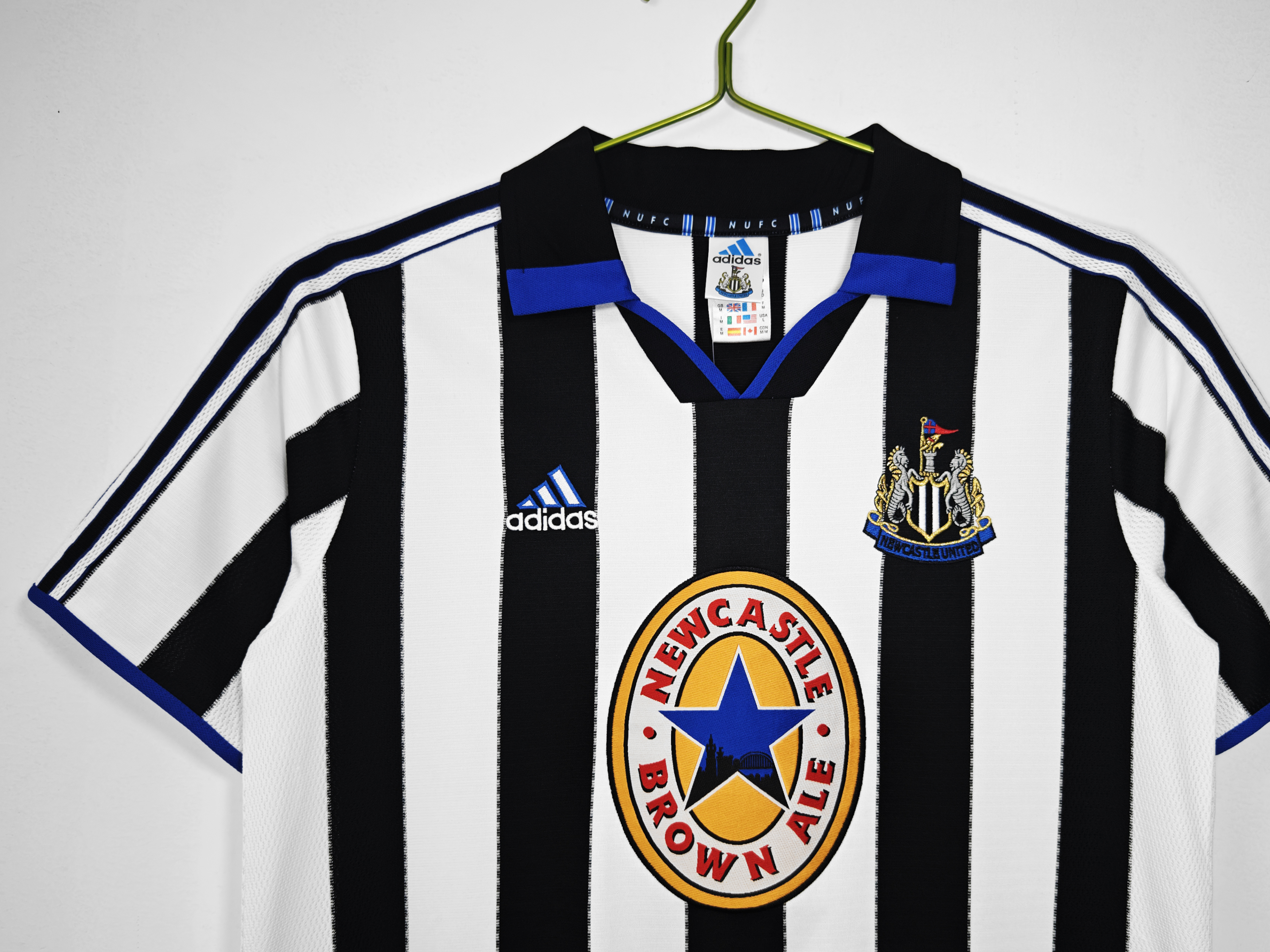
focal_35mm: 28
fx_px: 1027
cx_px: 716
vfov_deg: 49.7
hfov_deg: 63.2
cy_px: 509
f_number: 1.75
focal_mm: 8.67
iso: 100
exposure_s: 1/120
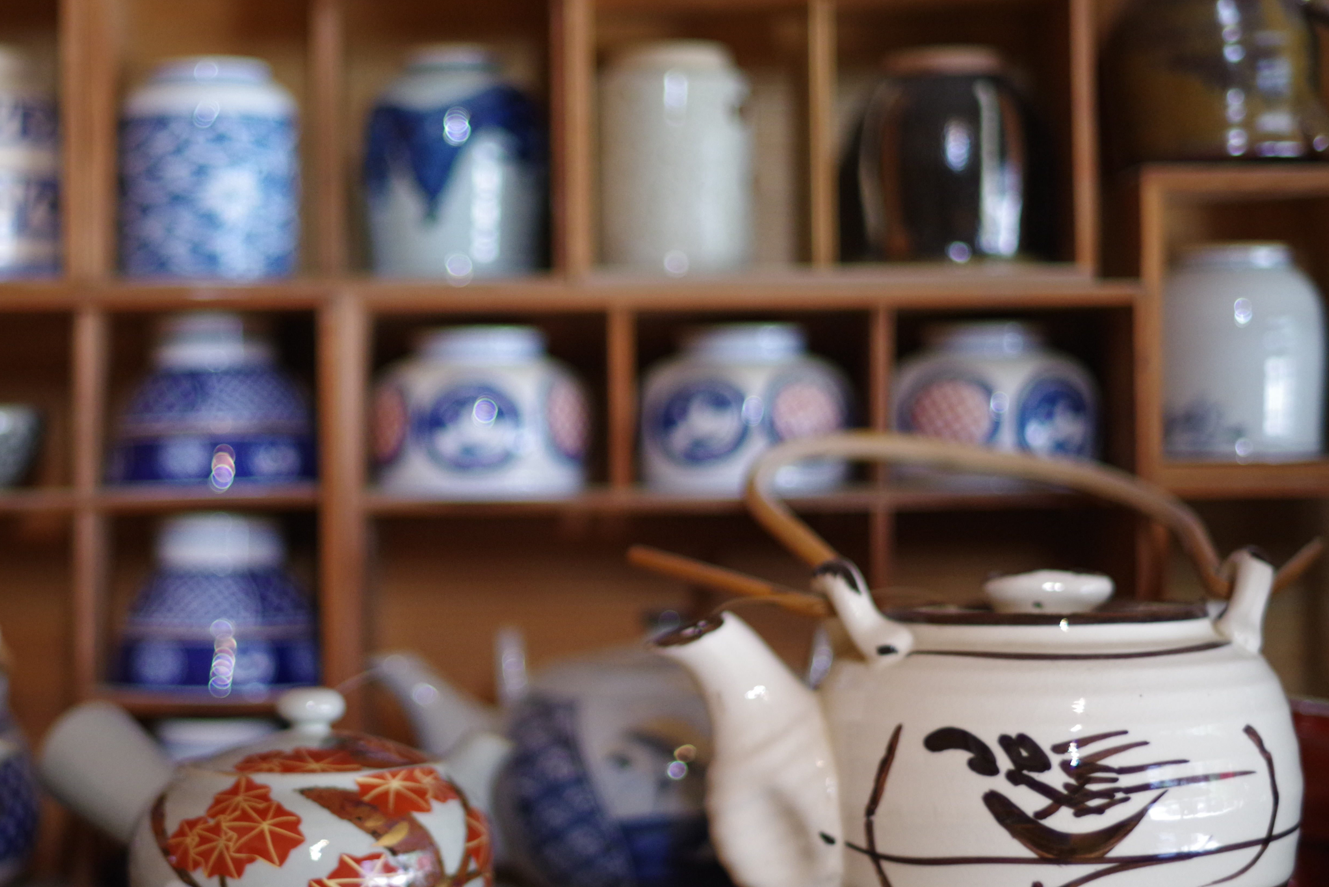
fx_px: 2769
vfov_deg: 18.2
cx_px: 431
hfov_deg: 26.8
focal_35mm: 75
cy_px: 451
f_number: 1.4
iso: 1600
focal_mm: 50
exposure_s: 1/60
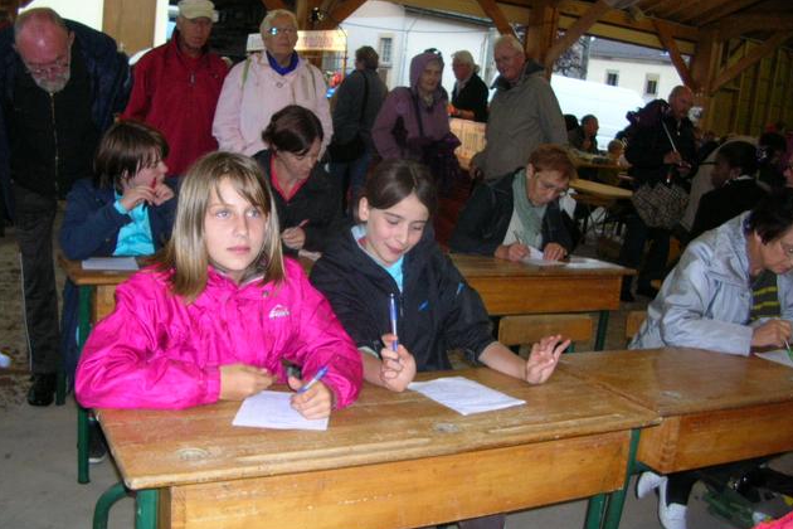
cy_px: 259
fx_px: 815
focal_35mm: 37
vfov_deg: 35.9
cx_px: 398
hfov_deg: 51.9
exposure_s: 1/60.1
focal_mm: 5.8
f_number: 2.8
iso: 129
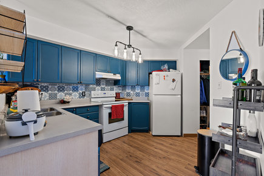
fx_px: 117
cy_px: 88
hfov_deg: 96.7
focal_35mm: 16
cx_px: 132
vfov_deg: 73.7
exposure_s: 1/3
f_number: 7.1
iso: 400
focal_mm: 16
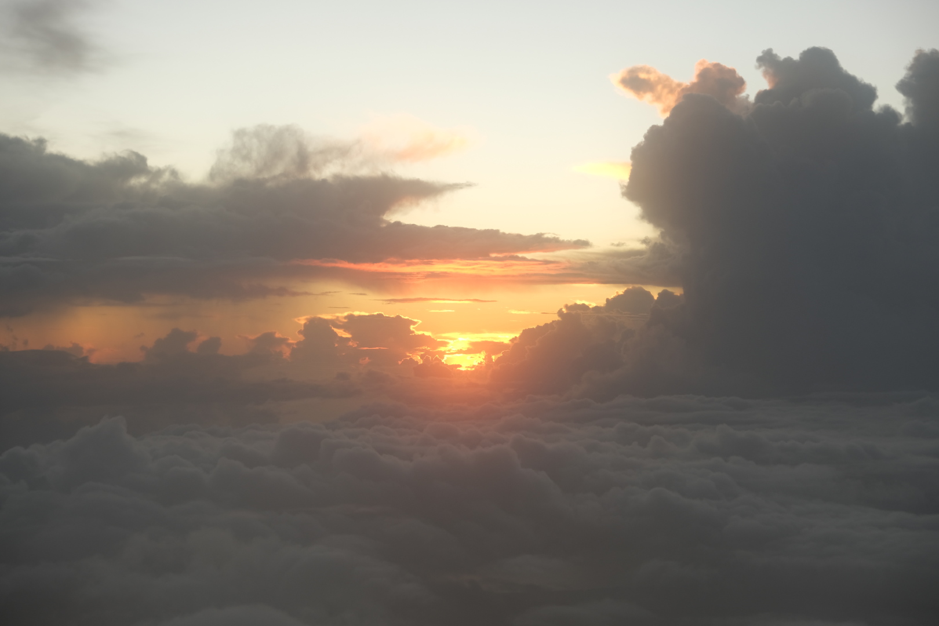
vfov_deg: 16.5
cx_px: 470
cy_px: 313
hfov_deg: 24.5
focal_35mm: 83
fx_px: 2165
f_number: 5.6
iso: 160
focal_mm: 55
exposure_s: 1/125
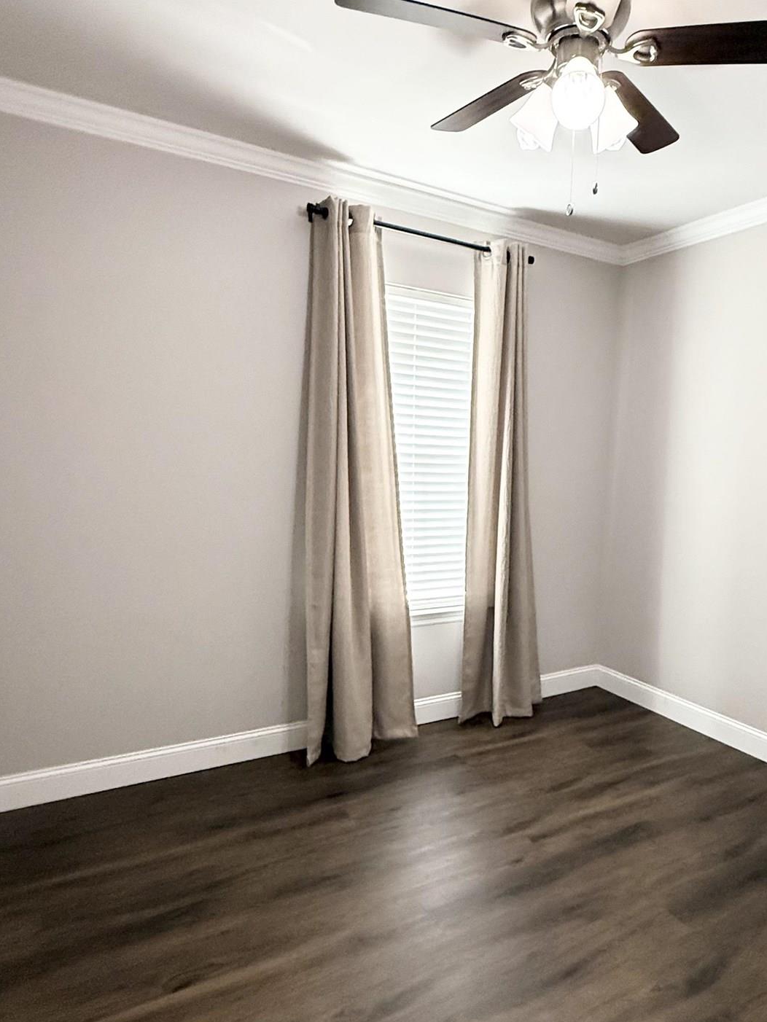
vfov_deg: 73.0
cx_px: 512
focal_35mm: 23
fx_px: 679
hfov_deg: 57.6
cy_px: 618
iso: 640
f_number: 2.2
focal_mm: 2.22
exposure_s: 1/120
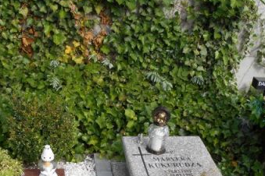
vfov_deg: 25.7
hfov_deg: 38.8
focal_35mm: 51
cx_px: 150
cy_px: 157
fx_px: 375
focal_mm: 4.6
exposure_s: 1/320
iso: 80
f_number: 3.2
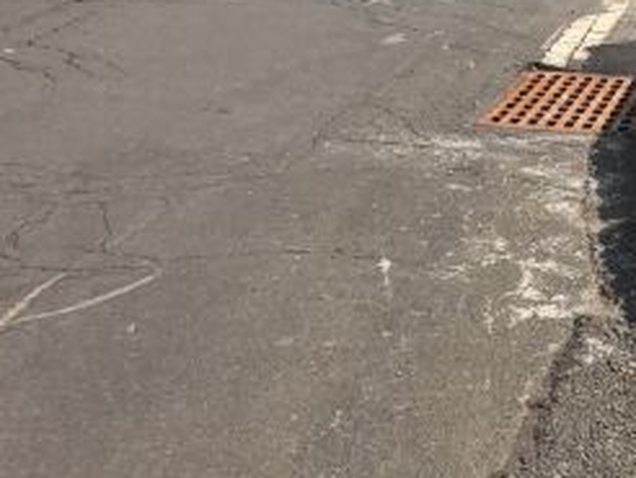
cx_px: 931
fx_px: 1674
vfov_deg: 16.3
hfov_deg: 19.1
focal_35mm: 91
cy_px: 245
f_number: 1.8
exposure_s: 1/4367
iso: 20
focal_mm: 4
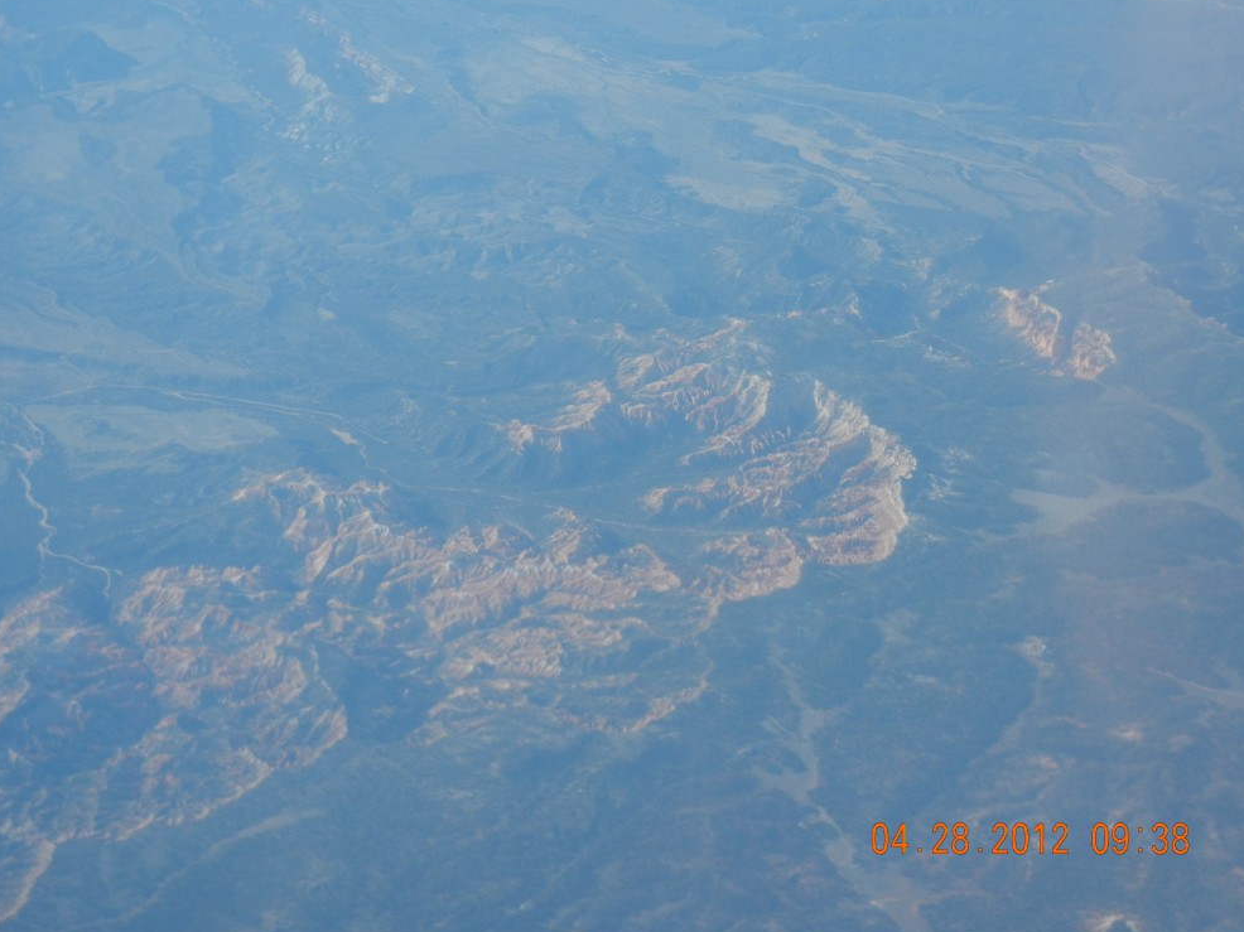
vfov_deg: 18.4
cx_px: 622
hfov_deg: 24.4
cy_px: 455
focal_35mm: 80
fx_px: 2874
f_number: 4.3
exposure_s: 1/754
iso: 160
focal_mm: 13.9
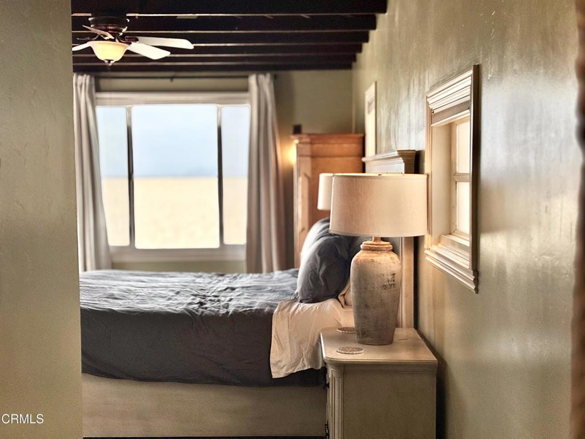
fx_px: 879
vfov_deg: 28.0
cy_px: 220
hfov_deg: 36.8
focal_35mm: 52
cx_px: 292
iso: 32
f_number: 1.6
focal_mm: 5.96
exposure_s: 1/961
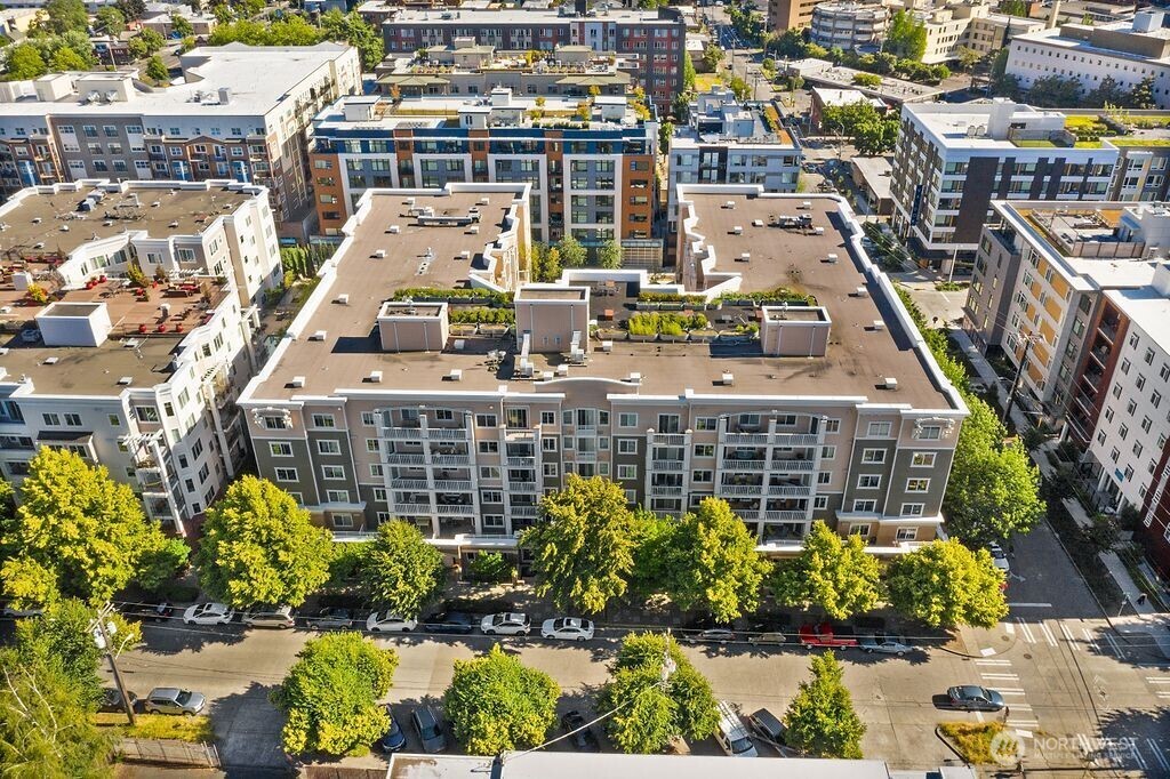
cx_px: 585
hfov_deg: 65.5
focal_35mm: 28
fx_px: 910
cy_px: 390
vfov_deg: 46.4
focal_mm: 10.26
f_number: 9
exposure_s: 1/240
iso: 100
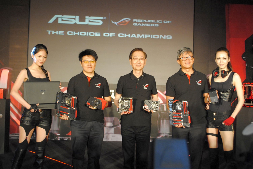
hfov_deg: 41.1
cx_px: 126
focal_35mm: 48
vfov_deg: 28.1
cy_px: 84
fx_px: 337
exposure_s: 1/50
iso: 800
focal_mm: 32
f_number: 4.8
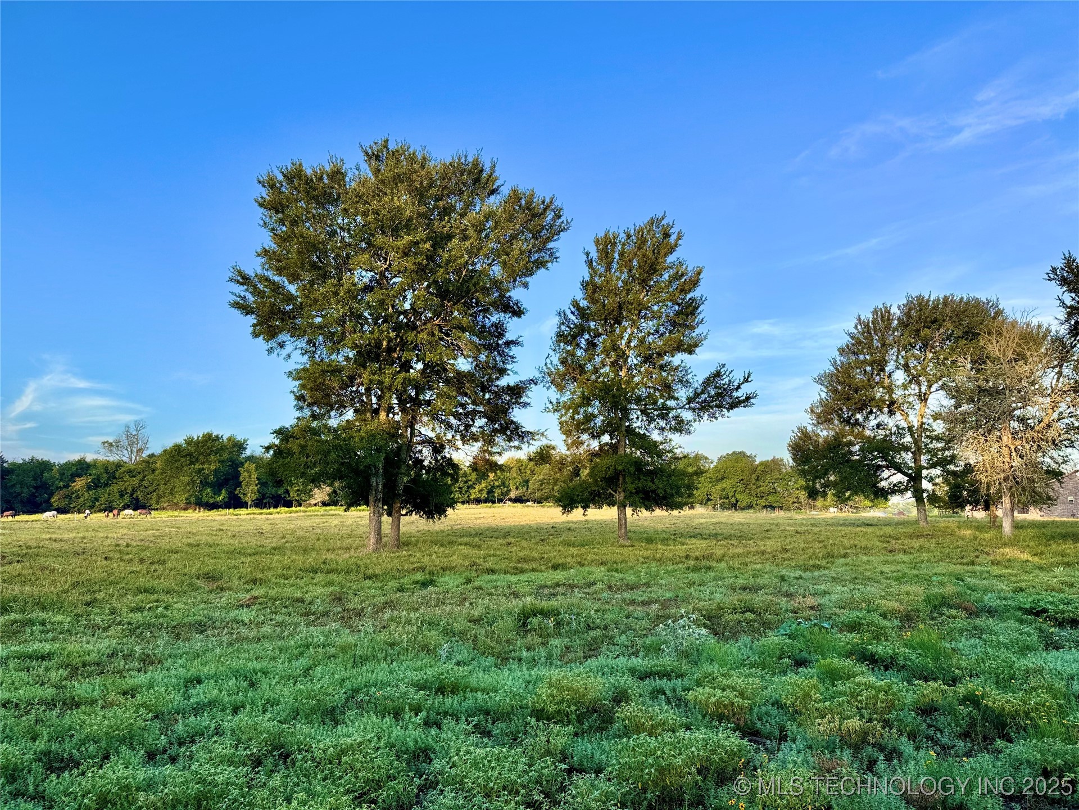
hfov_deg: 71.6
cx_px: 540
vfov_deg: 56.8
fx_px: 748
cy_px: 405
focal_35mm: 24
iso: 80
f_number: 1.78
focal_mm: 6.76
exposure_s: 1/1094
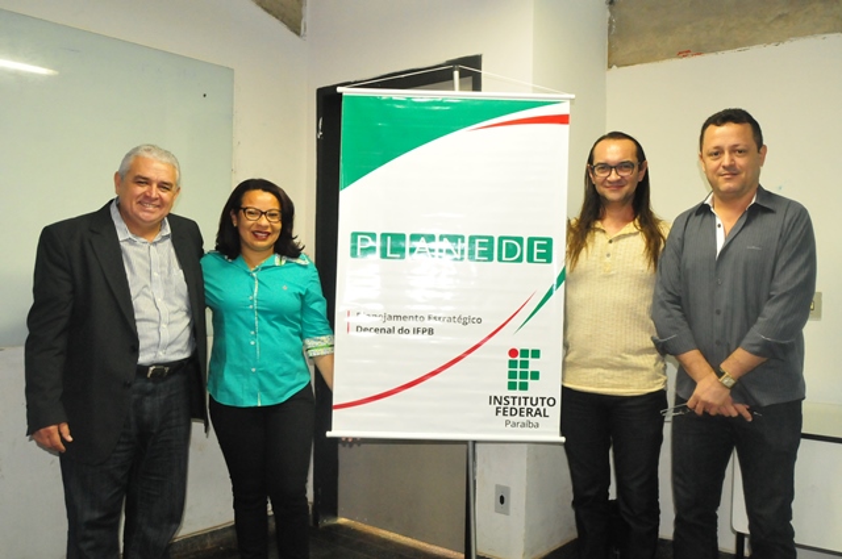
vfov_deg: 39.9
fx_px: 771
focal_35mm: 33
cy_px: 280
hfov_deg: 57.3
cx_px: 421
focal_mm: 22
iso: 3200
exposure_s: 1/60
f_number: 6.3
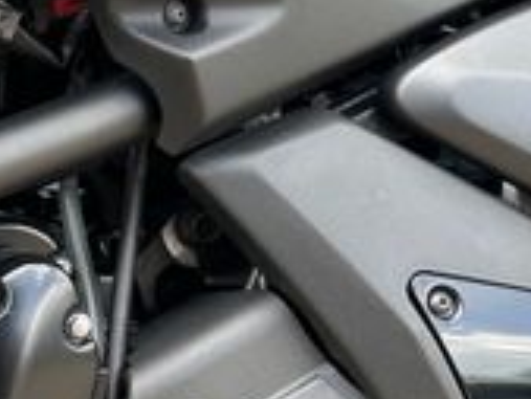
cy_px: 390
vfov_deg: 16.0
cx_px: -314
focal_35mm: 91
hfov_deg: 18.5
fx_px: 1397
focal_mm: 6.86
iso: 64
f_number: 1.78
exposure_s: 1/211
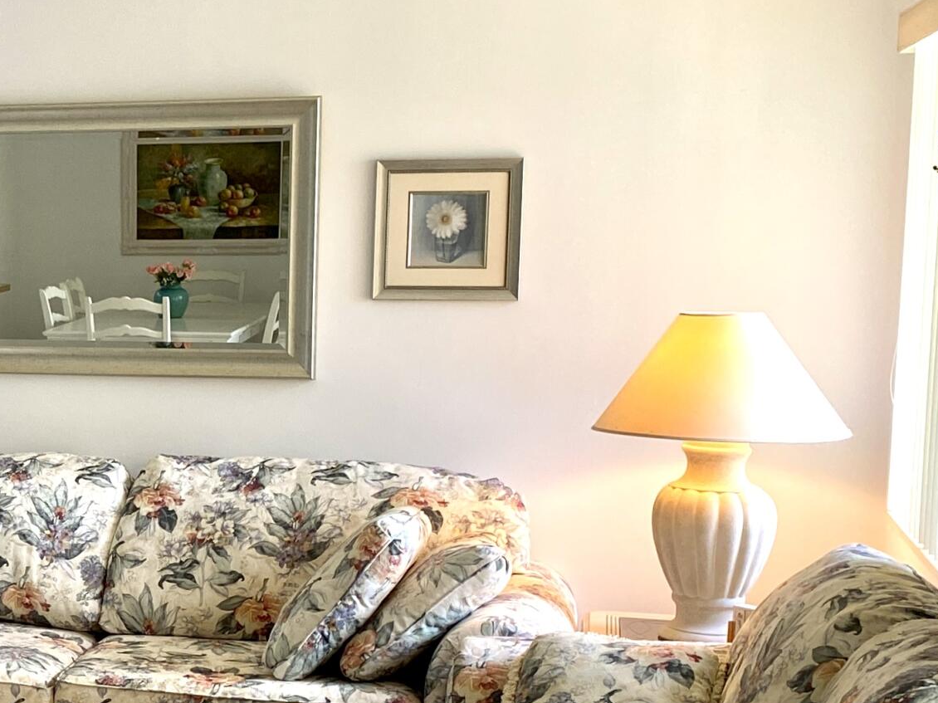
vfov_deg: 21.2
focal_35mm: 69
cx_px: -116
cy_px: 493
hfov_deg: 25.9
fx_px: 1869
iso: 100
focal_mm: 4.25
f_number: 1.8
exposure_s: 1/120
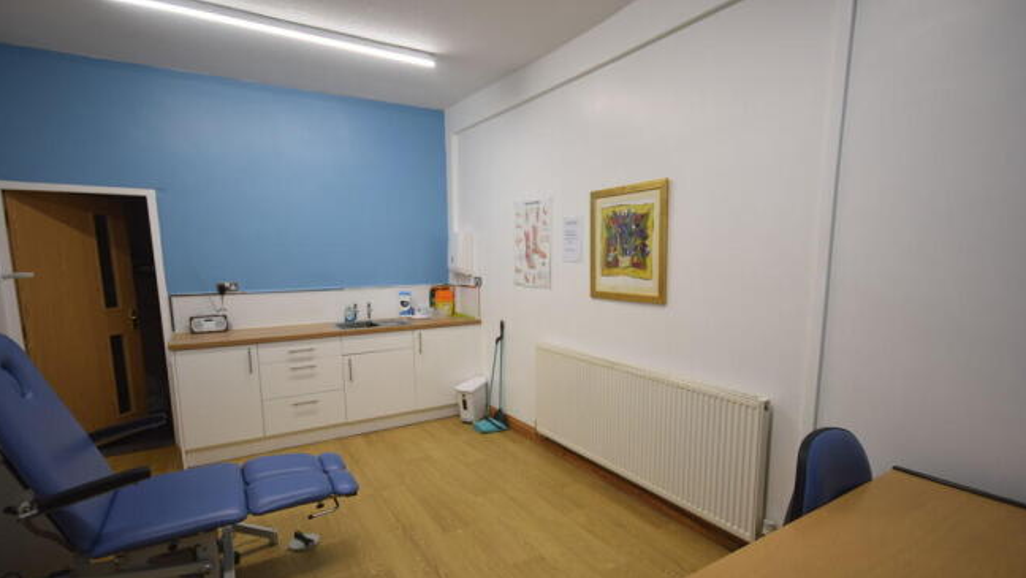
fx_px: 497
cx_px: 512
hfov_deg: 91.8
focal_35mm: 18
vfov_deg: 60.0
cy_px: 333
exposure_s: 1/80
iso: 400
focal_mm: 11.5
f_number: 4.5
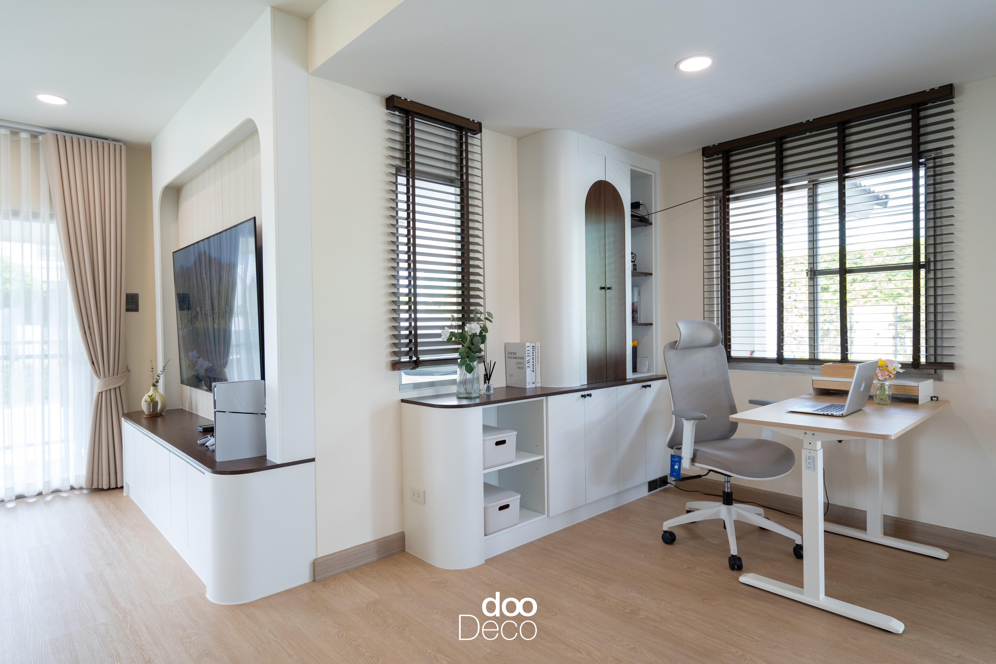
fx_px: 553
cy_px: 332
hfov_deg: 84.0
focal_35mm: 20
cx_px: 498
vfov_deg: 61.9
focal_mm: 20
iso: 800
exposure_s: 1/100
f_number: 4
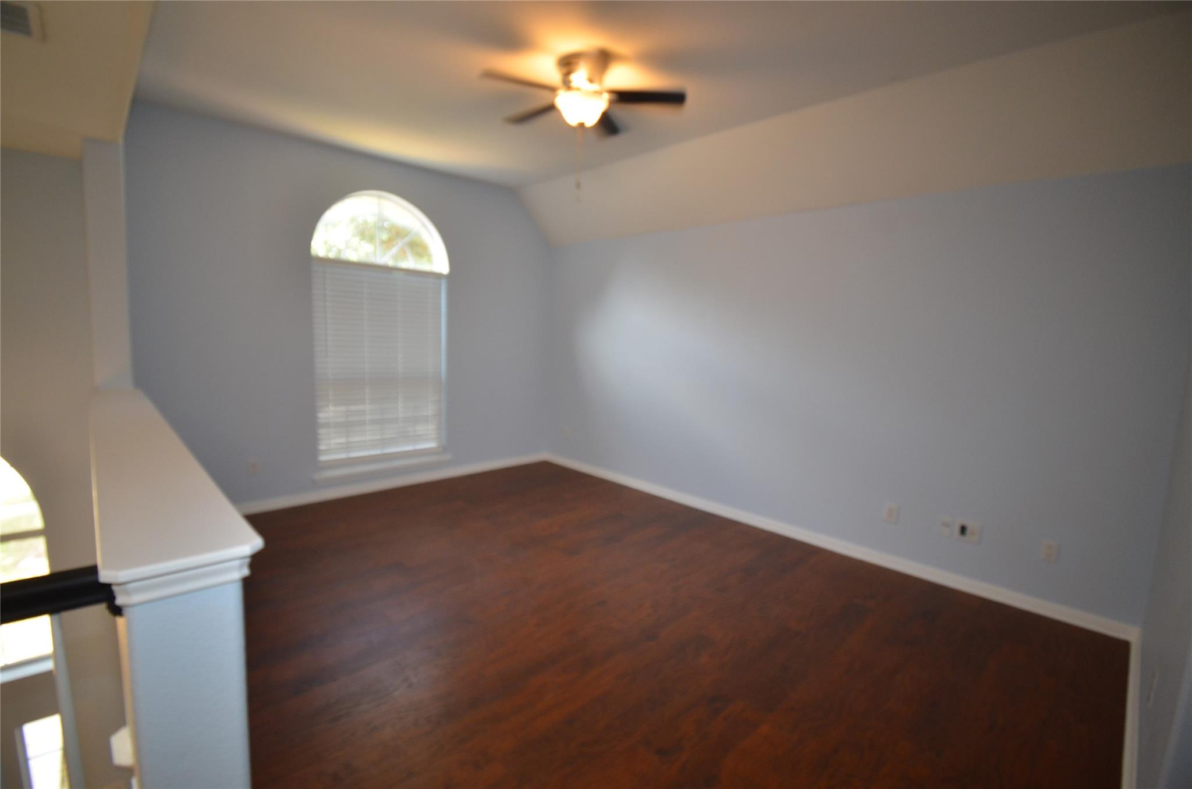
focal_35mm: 15
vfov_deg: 77.1
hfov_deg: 100.5
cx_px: 596
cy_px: 394
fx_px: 496
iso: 560
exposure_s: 1/60
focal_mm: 10
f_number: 4.5
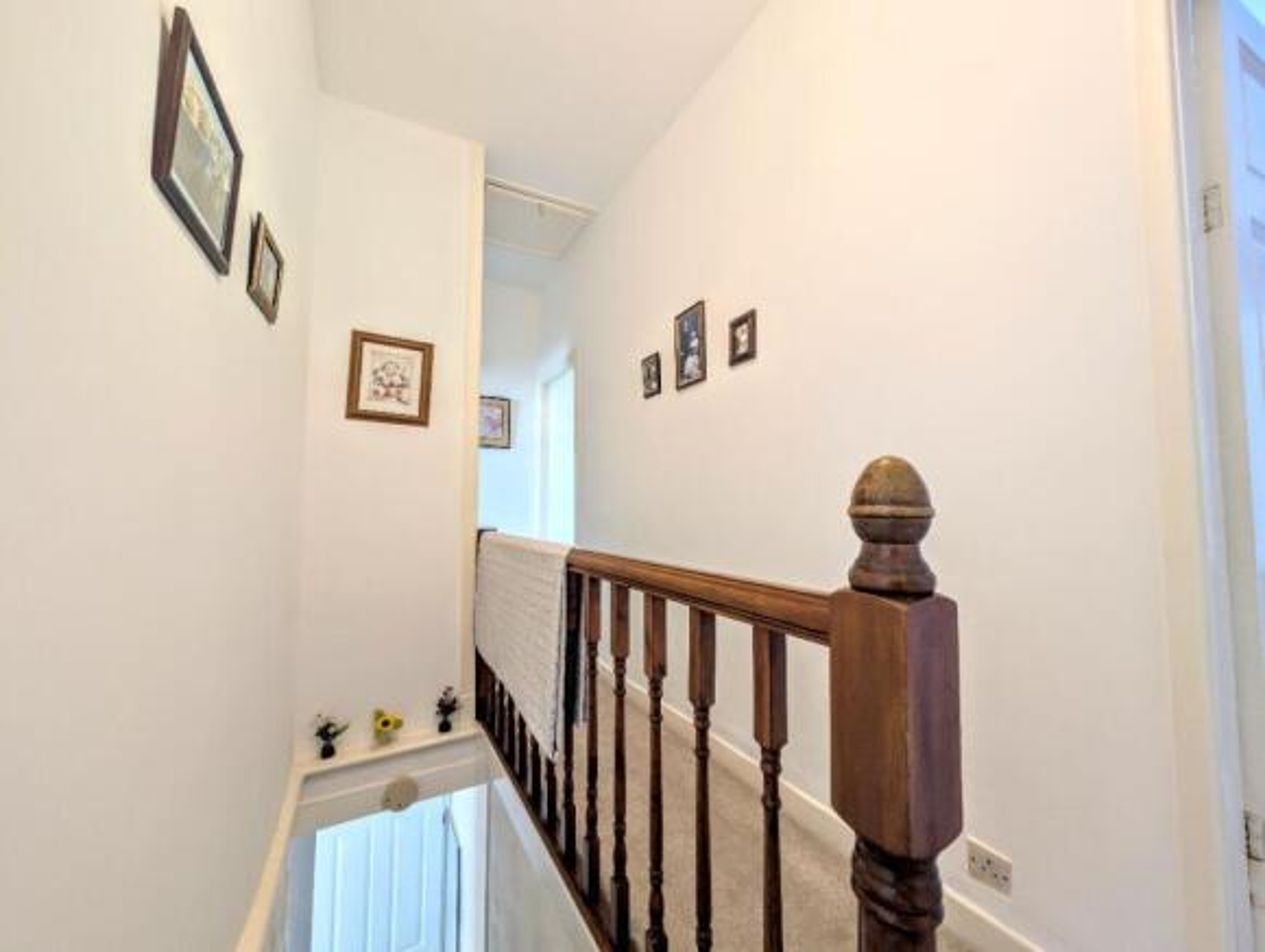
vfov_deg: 94.7
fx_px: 439
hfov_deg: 110.4
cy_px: 476
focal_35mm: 12
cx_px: 632
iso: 87
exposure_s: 1/15
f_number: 1.7
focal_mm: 2.02
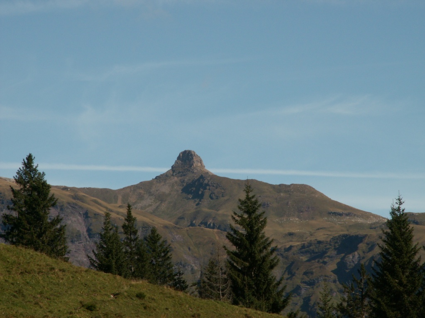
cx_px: 212
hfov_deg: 10.2
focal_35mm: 194
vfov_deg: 7.7
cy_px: 159
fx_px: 2382
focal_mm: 31.75
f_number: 8
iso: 50
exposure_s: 1/200
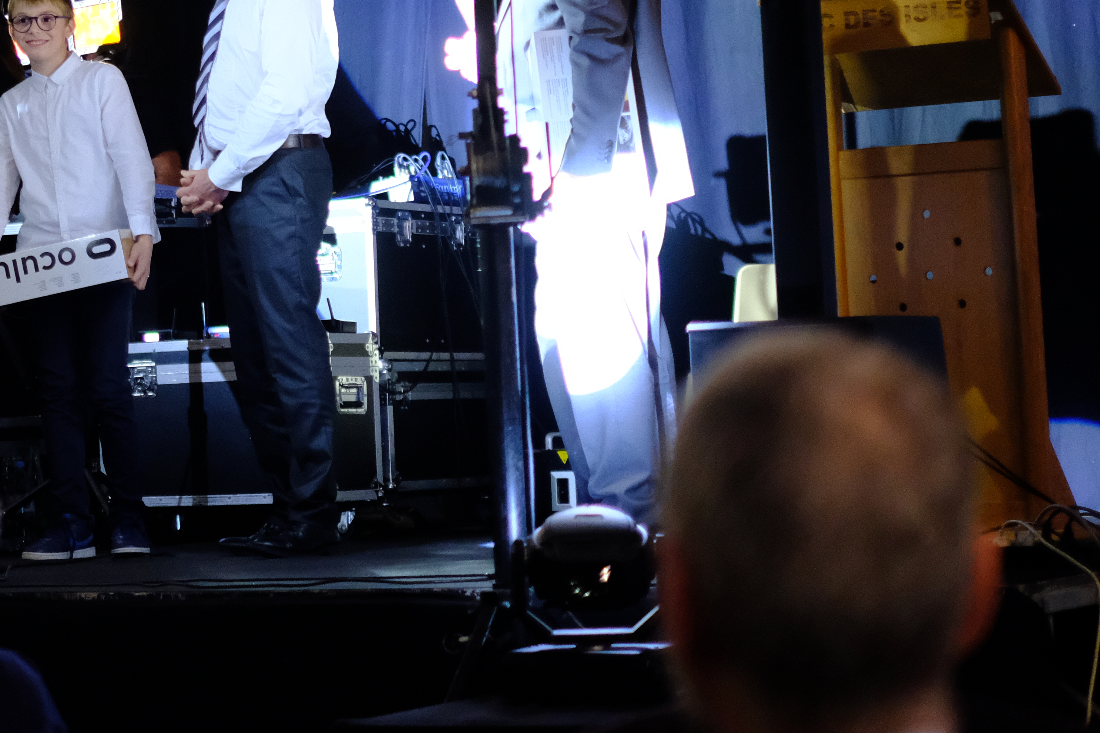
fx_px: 3269
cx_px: 169
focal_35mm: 107
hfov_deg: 18.9
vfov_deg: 12.6
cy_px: 10
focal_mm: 35
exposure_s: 1/140
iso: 3200
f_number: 1.4
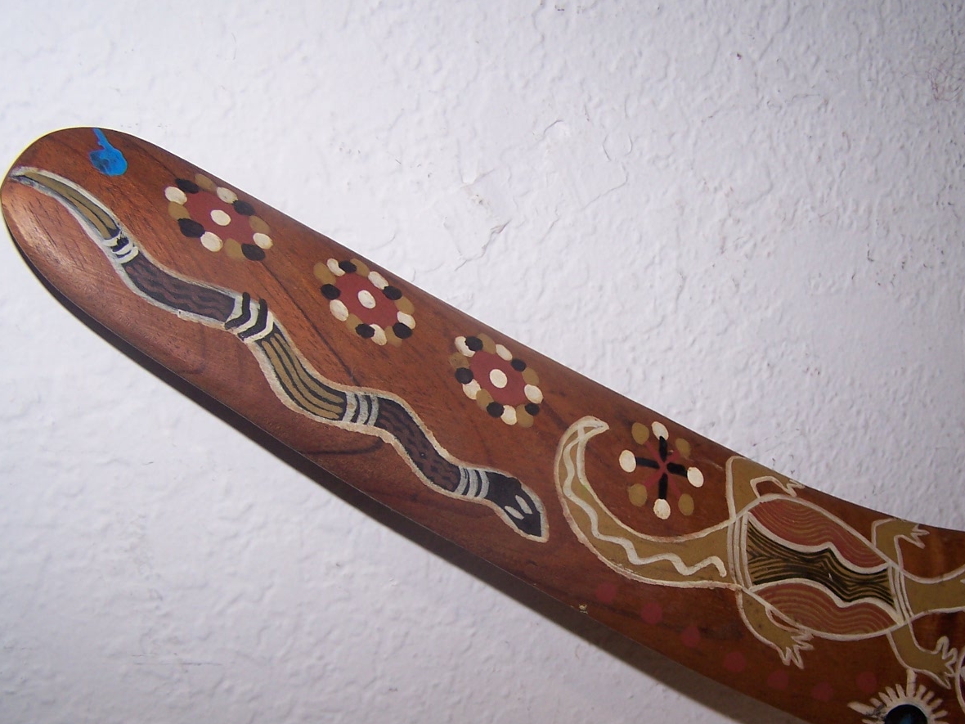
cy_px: 474
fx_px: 1394
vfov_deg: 28.9
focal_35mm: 50
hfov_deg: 37.9
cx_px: 604
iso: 80
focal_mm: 6.3
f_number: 2.8
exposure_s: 1/60
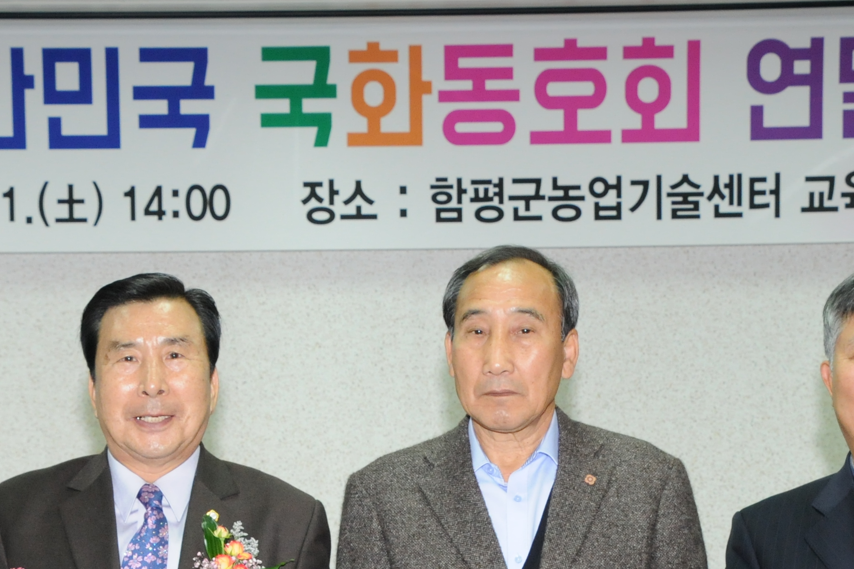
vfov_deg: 13.9
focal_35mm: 96
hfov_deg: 21.2
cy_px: 645
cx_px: 328
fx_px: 2277
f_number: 7.1
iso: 1000
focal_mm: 28
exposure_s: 1/60
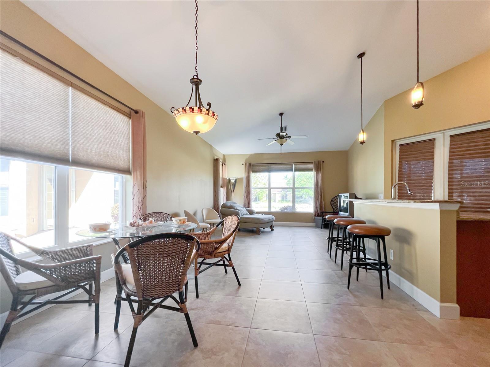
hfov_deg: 106.2
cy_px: 184
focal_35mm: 13
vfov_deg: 89.9
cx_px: 245
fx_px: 184
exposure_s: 1/120
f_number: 1.8
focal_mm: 1.57
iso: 125
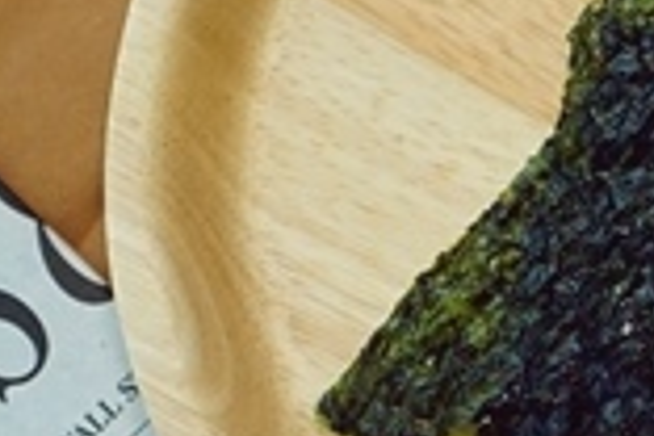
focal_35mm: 216
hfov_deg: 9.1
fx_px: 3924
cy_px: 199
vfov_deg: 6.4
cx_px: 1182
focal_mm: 42
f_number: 4.5
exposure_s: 1/60
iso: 400
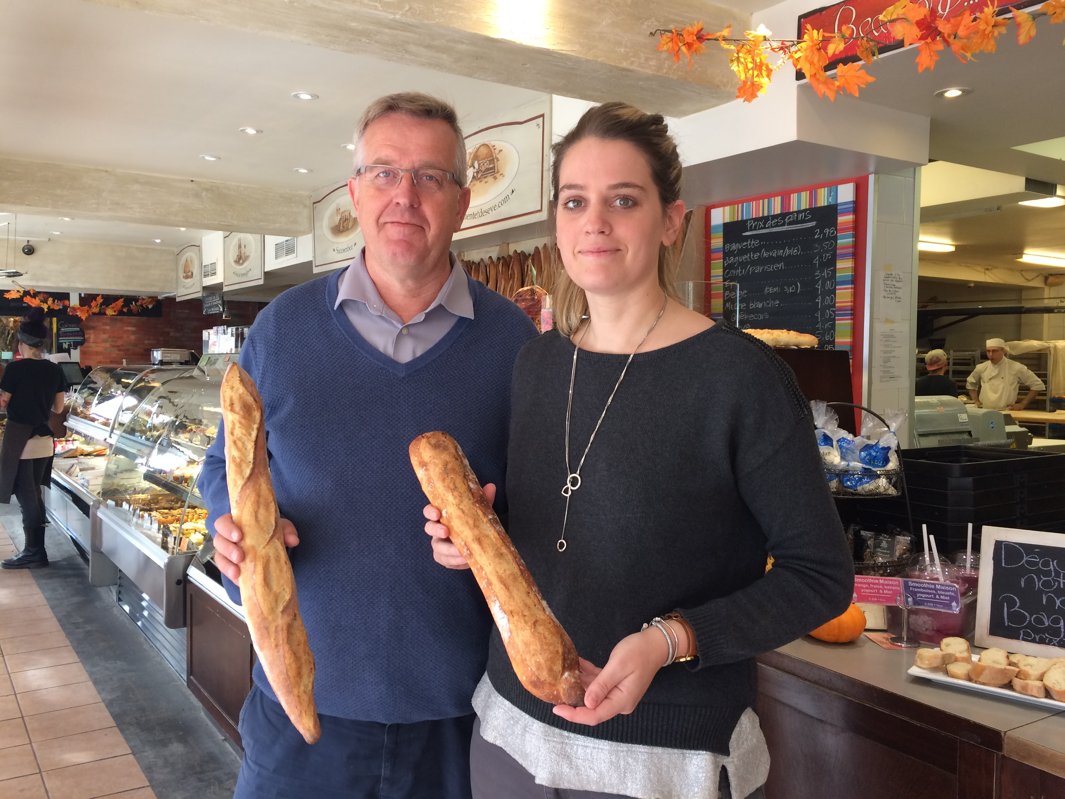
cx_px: 532
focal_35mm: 29
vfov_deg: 48.2
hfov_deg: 61.7
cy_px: 400
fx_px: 892
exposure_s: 1/30
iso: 50
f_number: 2.2
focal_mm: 4.15
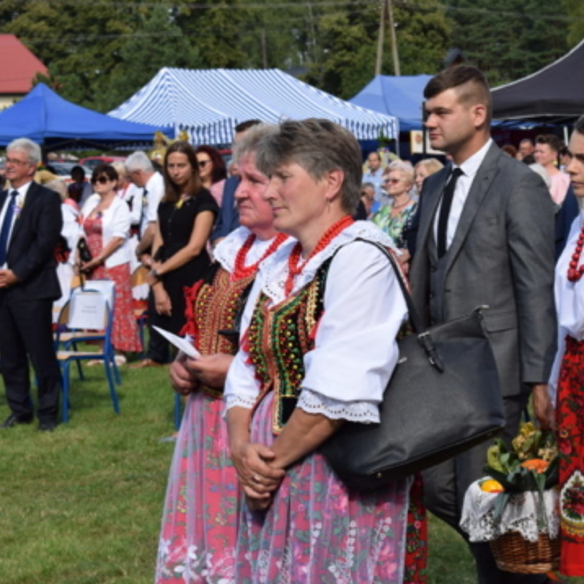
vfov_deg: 15.3
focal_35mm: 114
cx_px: 491
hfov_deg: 15.2
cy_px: 306
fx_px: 2176
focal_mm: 50
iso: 200
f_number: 9
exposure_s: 1/320
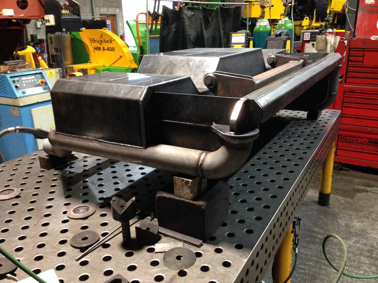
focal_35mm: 33
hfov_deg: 55.4
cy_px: 142
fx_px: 360
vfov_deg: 42.9
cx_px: 189
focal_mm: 4.12
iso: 320
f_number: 2.4
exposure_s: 1/20
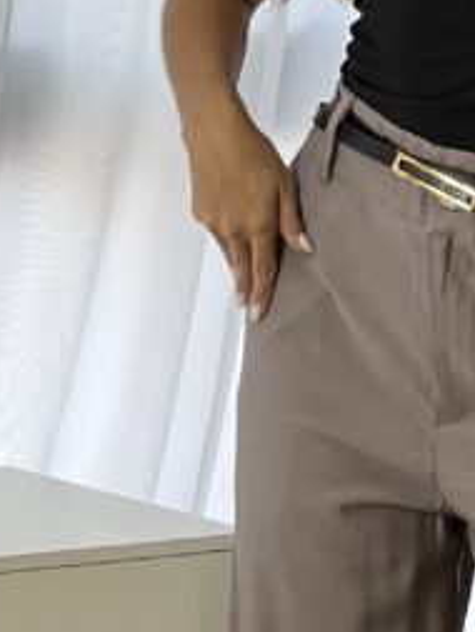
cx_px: 475
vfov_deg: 7.0
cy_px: 418
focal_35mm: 284
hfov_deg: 5.2
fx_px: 5192
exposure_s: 1/120
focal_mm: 9
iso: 80
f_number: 2.8
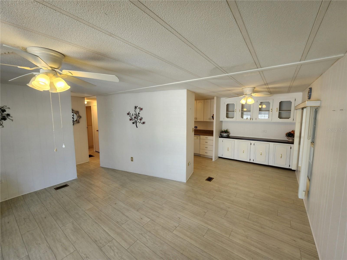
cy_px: 130
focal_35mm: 13
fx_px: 130
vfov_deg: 89.9
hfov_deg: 106.2
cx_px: 174
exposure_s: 1/60
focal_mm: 2.2
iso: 64
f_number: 2.2
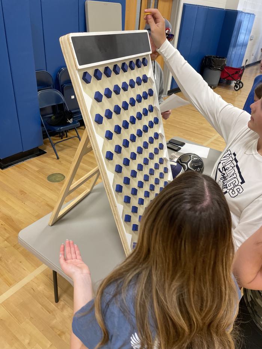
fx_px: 262
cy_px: 174
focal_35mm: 26
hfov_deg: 53.1
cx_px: 131
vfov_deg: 67.3
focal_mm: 4.2
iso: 100
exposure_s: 1/120
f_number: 1.6
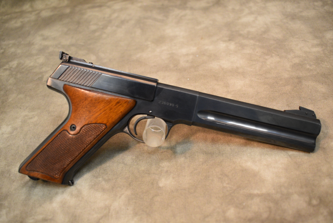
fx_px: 319
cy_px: 112
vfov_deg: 38.4
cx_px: 166
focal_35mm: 34
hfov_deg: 55.1
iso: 1800
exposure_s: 1/125
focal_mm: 23
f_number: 3.8
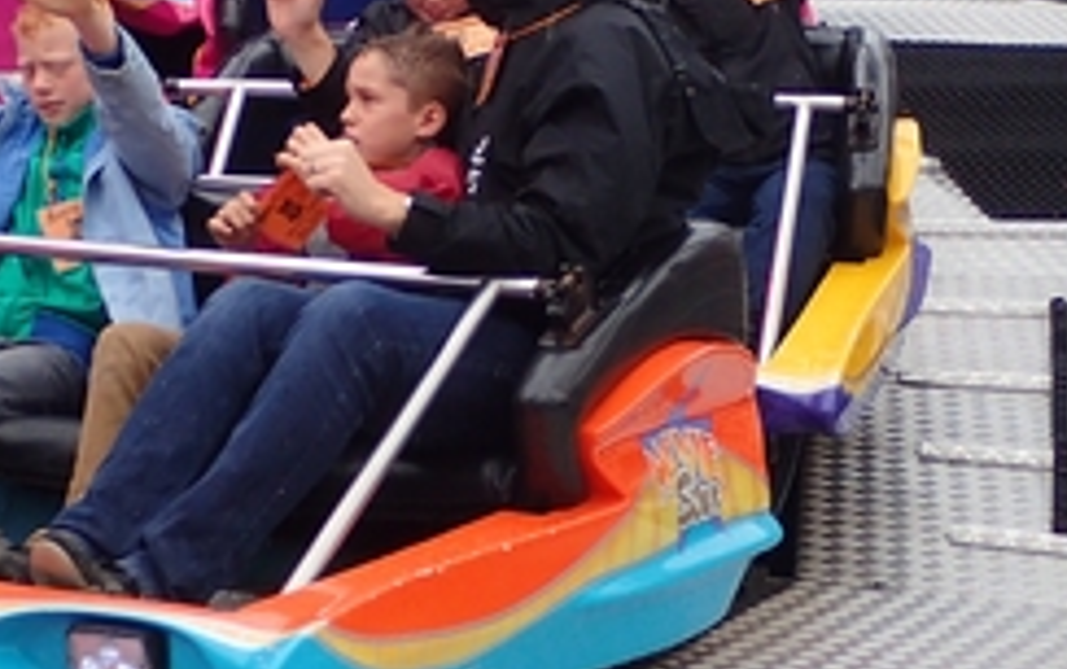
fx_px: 3260
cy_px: 144
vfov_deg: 11.7
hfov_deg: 18.6
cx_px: 415
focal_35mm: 112
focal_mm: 7.86
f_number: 2.9
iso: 200
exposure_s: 1/500
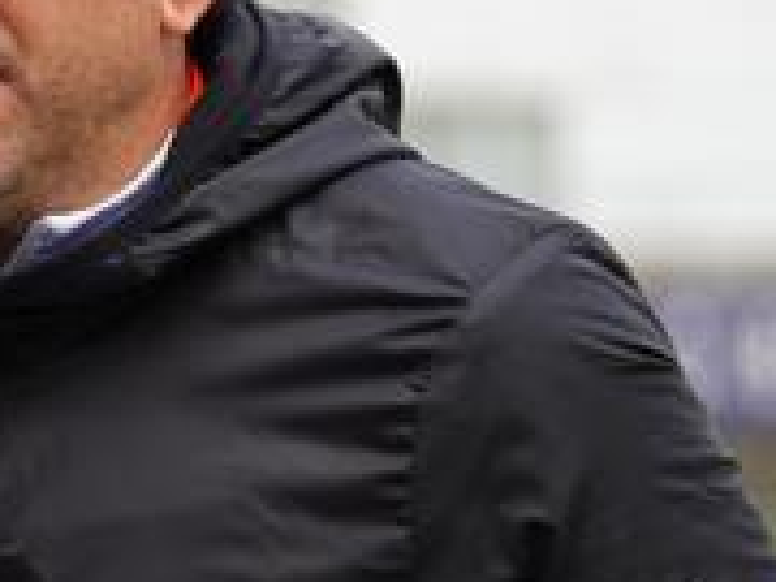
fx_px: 14728
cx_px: -2
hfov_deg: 3.0
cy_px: 250
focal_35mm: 657
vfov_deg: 2.3
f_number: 5.6
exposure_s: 1/2000
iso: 800
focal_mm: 200
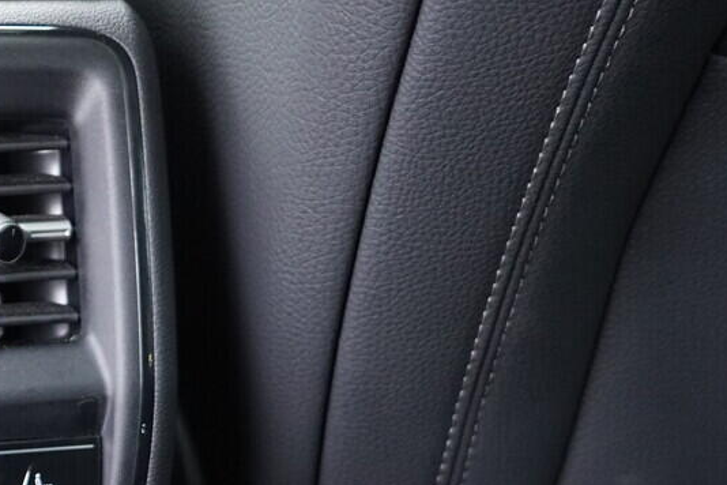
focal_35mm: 97
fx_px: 1959
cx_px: -103
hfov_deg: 20.0
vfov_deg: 13.9
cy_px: 469
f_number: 2.8
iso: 2000
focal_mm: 24
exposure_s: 1/40
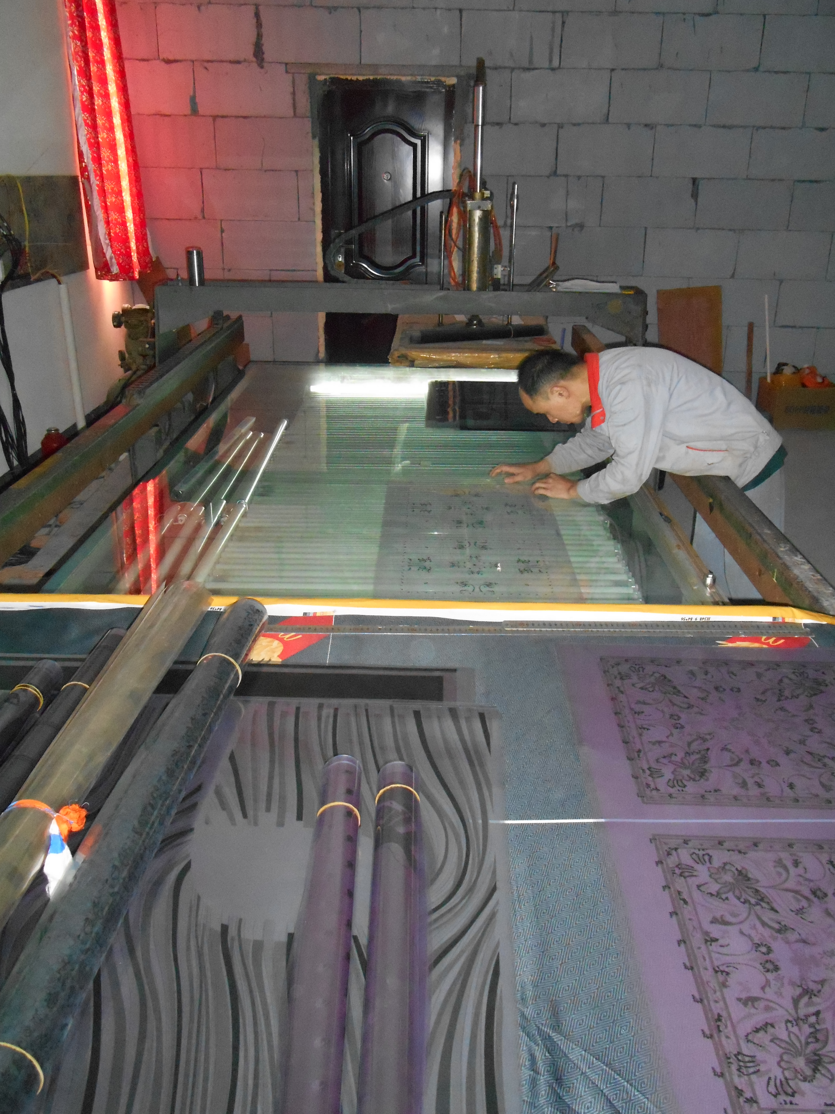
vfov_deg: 58.4
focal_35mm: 31
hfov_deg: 45.4
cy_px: 557
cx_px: 418
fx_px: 997
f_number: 3.6
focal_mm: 5.5
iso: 800
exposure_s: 1/25
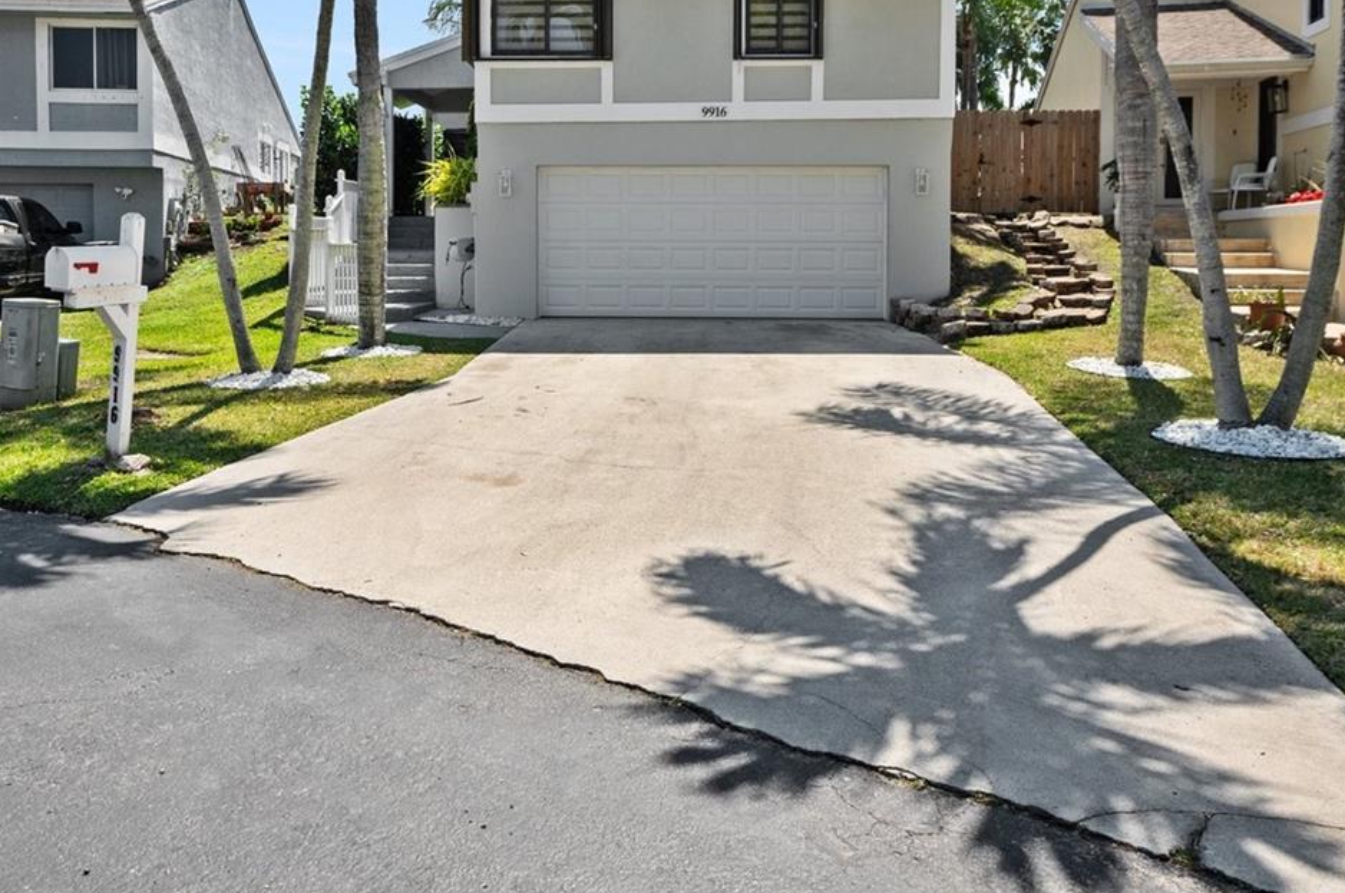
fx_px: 1082
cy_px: 320
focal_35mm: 29
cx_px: 597
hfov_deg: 63.5
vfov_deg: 44.4
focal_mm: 17
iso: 200
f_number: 8
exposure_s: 1/640
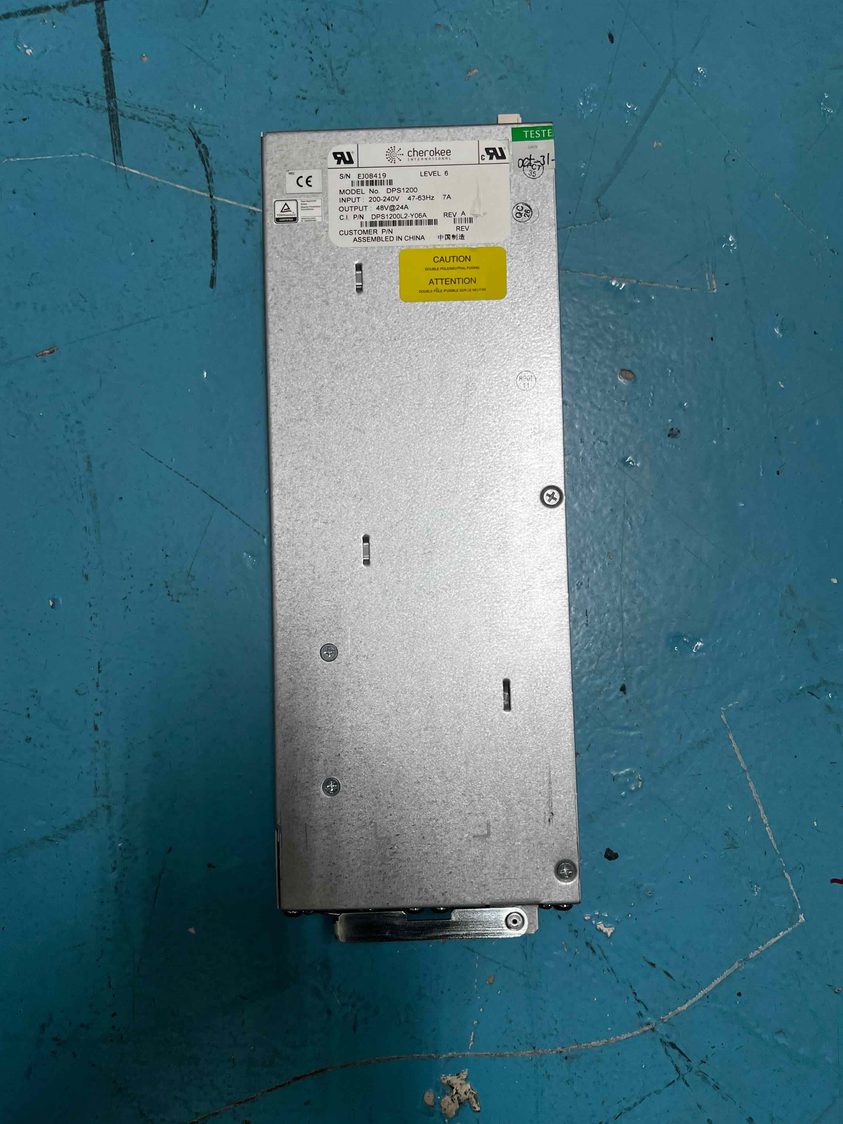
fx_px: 877
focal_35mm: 27
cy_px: 582
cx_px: 408
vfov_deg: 65.3
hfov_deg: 51.3
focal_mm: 5.7
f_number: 1.5
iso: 100
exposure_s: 1/100
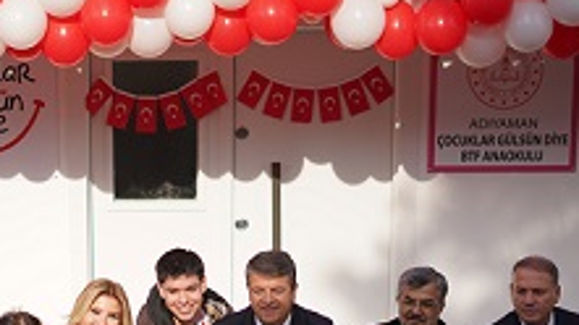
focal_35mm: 102
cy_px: 337
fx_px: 1565
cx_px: 100
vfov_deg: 11.7
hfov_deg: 20.7
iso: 100
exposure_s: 1/2500
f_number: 1.8
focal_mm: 50
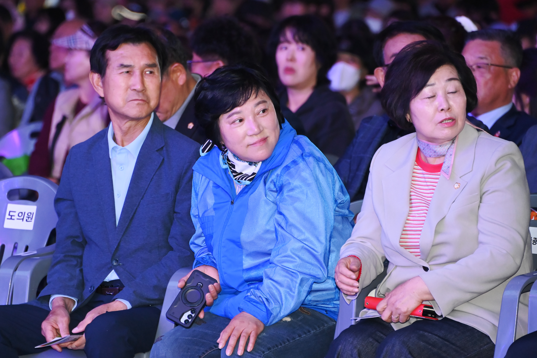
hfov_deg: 6.9
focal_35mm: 300
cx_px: 268
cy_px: 179
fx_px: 4475
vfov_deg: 4.6
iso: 4000
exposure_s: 1/250
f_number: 6.3
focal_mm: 300
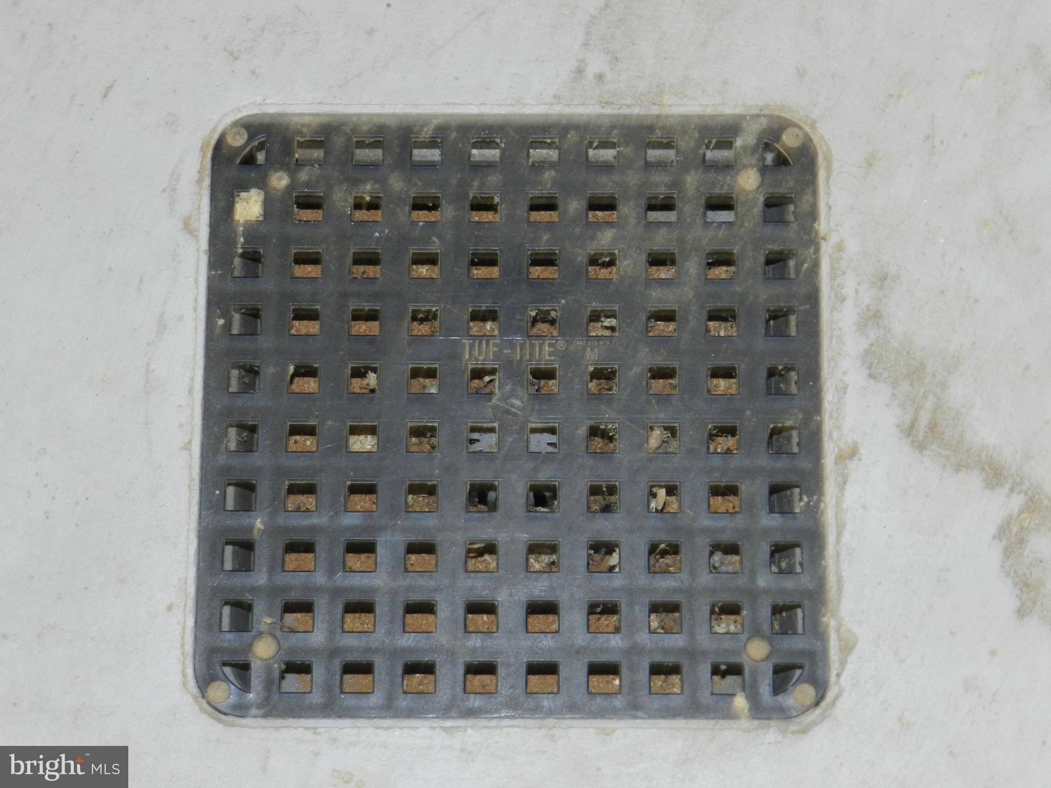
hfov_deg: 25.7
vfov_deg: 19.4
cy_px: 394
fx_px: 2307
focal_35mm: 76
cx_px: 526
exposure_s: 1/30
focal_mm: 13.5
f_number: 4.8
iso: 200
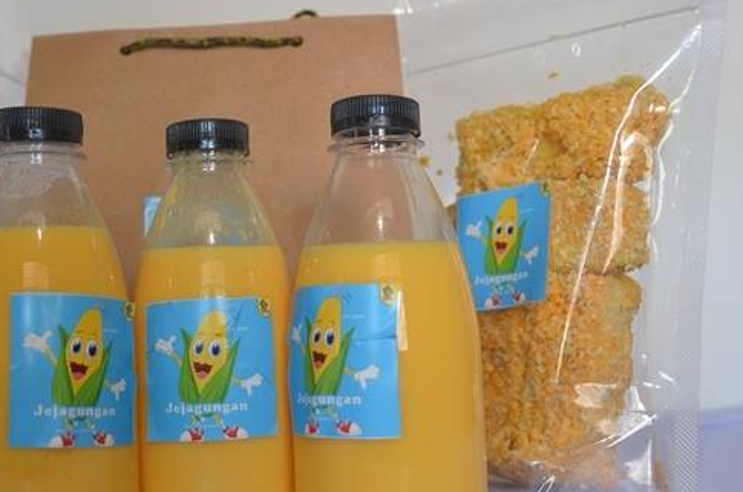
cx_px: 224
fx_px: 1071
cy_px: 264
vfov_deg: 25.9
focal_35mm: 52
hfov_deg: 37.7
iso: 400
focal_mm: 24
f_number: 3.8
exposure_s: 1/25
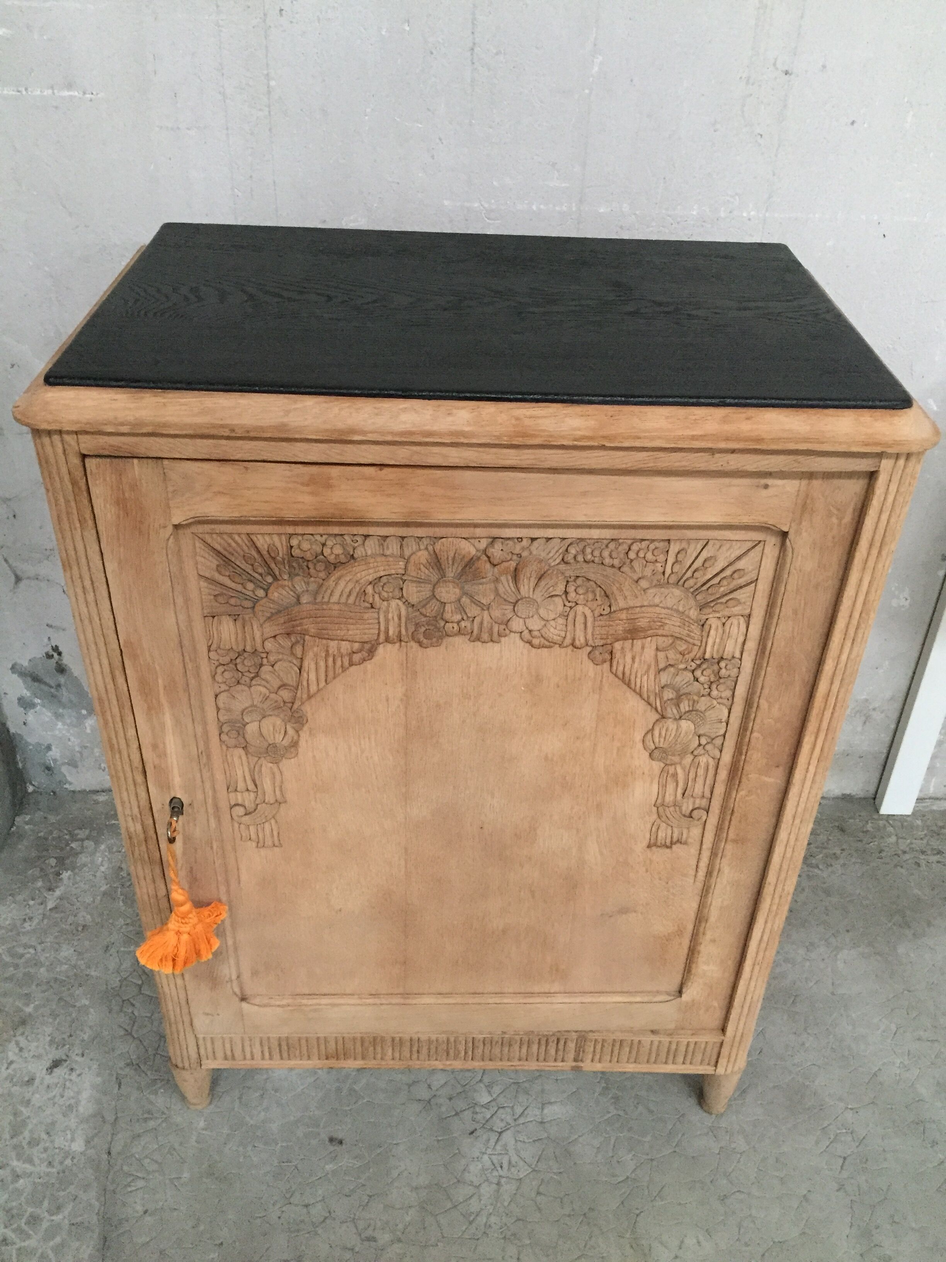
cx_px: 473
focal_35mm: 29
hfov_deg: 48.2
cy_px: 631
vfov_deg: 61.7
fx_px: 1057
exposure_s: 1/17
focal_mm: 4.15
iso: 250
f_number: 2.2
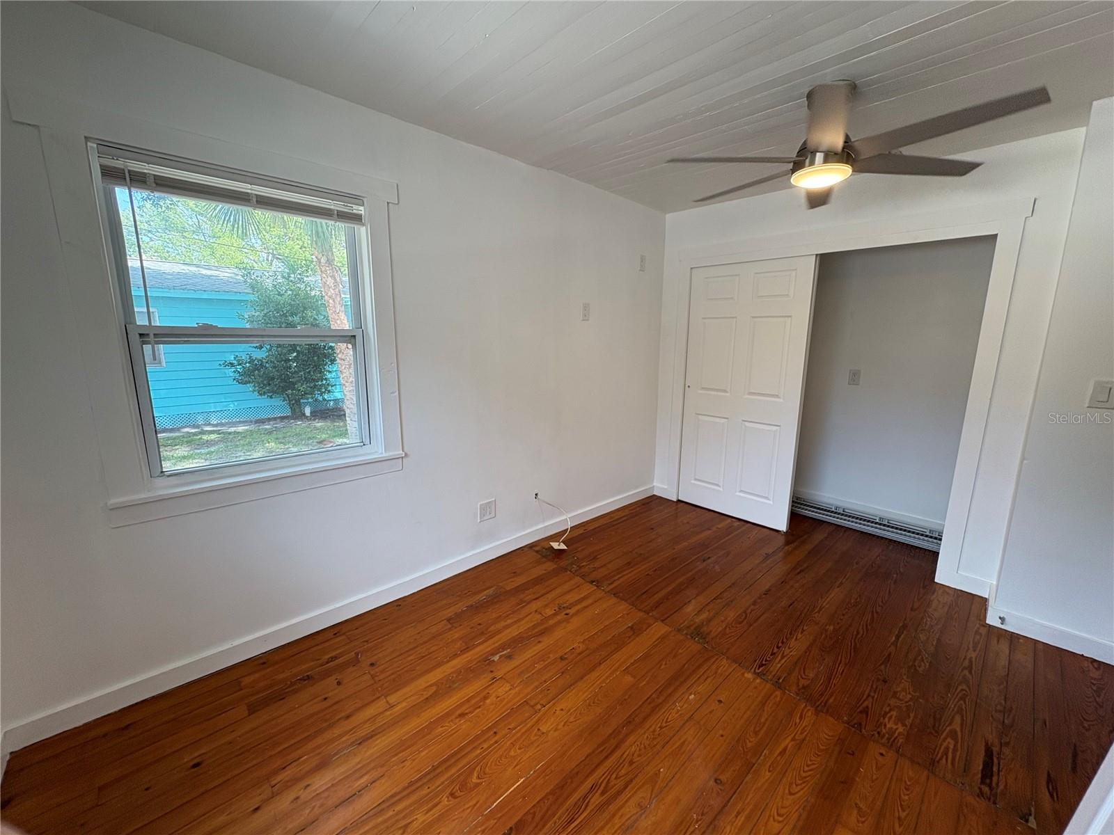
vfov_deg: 85.7
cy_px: 418
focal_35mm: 14
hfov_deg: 102.1
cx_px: 557
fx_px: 451
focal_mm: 2.22
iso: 64
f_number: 2.2
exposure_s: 1/120
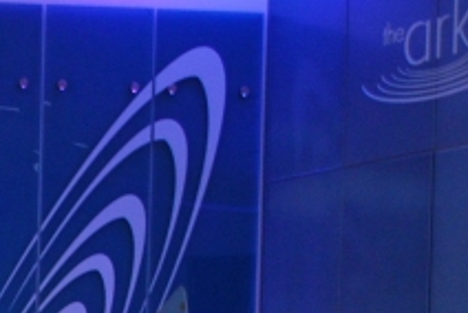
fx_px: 2265
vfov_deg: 7.5
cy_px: 711
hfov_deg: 11.2
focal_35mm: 174
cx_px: -287
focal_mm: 24
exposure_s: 1/10
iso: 400
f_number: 4.2
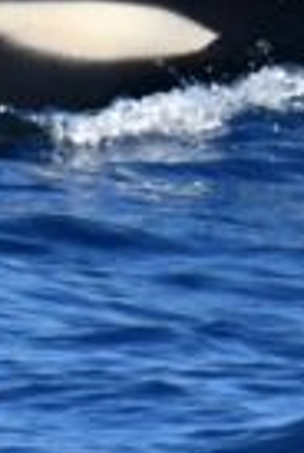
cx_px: -96
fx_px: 44057
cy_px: -346
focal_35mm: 3496
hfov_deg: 0.4
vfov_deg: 0.6
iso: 1800
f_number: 6.3
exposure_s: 1/8000
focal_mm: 600
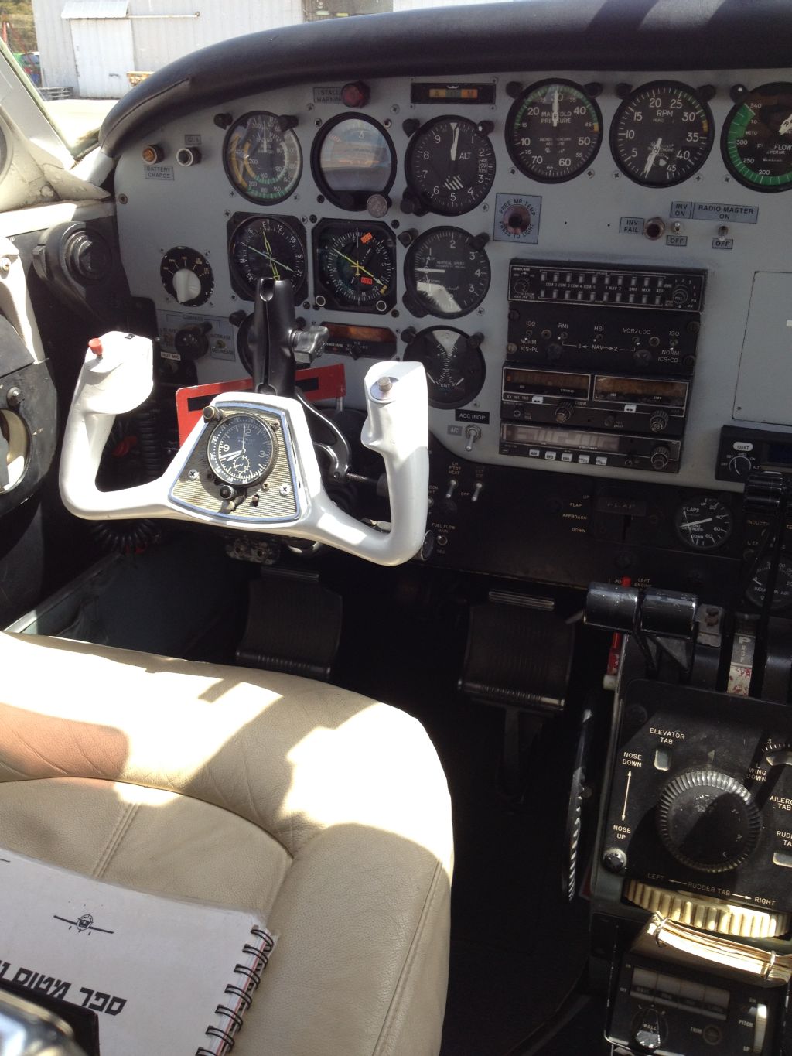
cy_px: 528
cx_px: 396
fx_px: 1068
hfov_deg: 40.7
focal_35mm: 35
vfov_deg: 52.6
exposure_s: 1/442
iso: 50
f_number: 2.4
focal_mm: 4.28
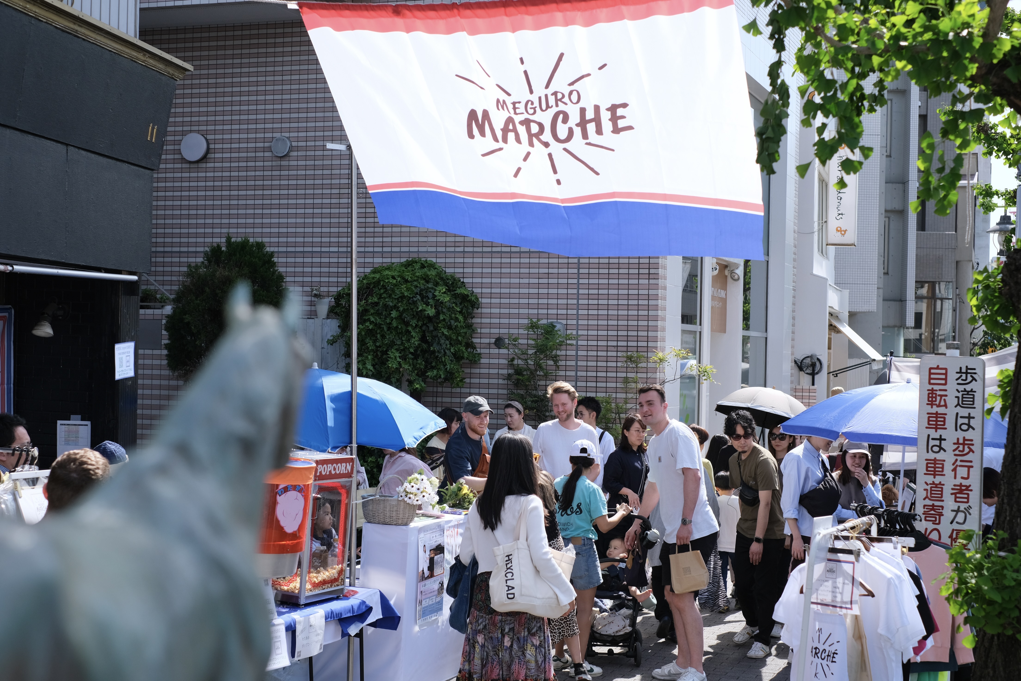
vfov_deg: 25.5
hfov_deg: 37.5
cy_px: 340
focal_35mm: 53
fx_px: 1503
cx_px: 510
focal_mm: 35
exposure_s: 1/1100
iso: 320
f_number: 4
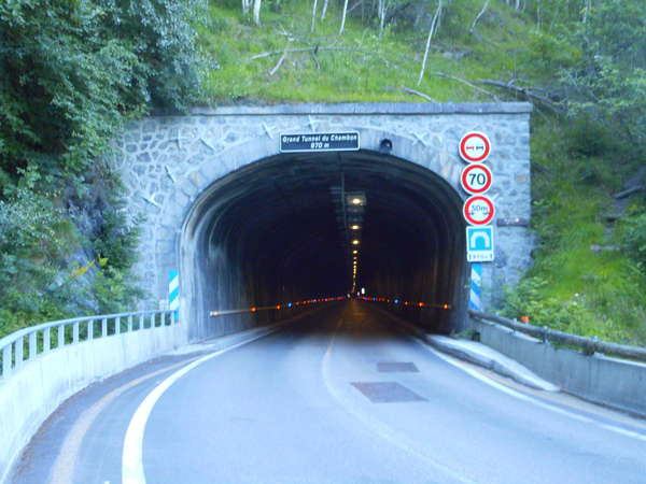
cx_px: 323
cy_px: 242
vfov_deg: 32.9
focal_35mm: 44
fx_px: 821
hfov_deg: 42.9
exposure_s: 1/25
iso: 400
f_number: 4.7
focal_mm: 7.9
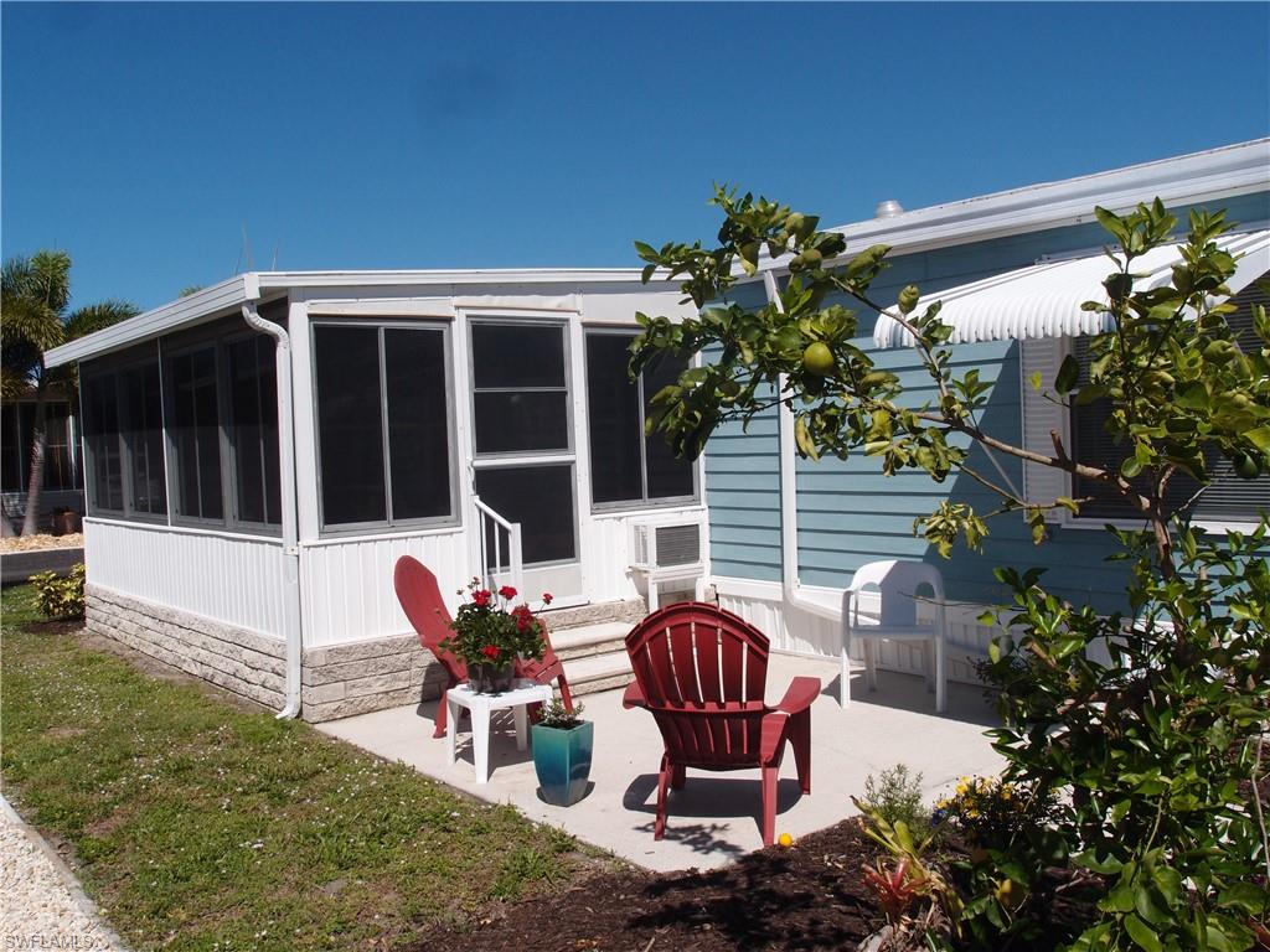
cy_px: 476
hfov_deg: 60.0
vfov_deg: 46.8
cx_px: 635
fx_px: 1101
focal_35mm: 30
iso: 100
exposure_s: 1/800
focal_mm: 6.48
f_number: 5.6
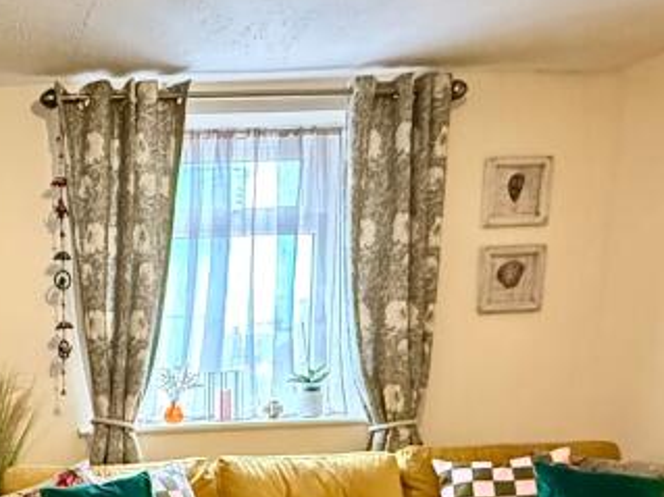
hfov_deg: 37.6
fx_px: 863
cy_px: 522
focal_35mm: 45
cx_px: 0
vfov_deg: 29.5
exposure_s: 1/60
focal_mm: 2.22
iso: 1250
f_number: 2.2
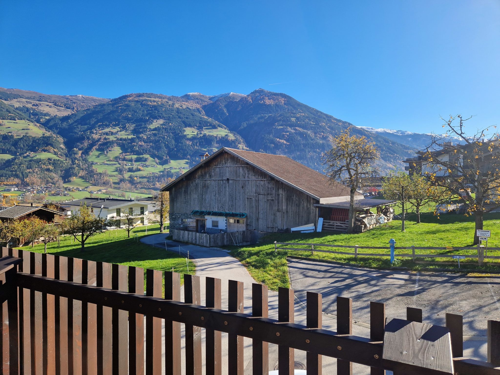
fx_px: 332
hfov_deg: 73.9
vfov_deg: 58.9
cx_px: 250
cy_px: 188
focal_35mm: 23
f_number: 1.8
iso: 50
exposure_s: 1/936
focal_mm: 5.4
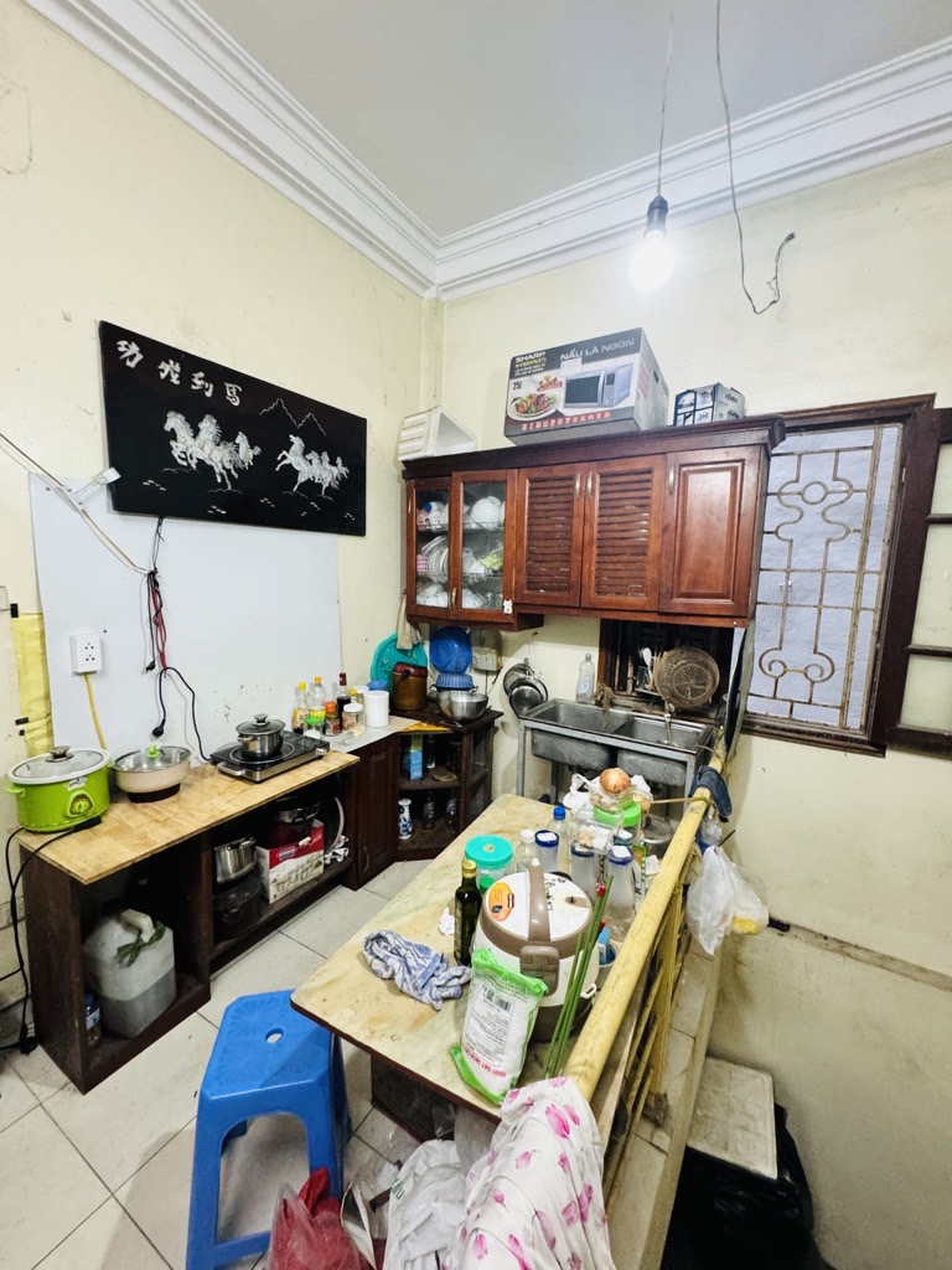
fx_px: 513
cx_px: 476
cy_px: 635
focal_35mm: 14
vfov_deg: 102.1
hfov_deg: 85.7
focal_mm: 2.22
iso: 400
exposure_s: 1/50
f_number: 2.2
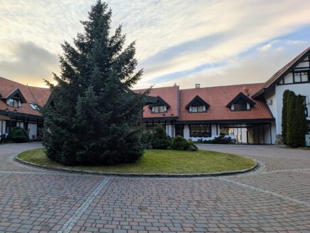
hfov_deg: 79.5
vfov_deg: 66.0
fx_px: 179
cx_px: 108
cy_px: 126
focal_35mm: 20
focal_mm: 2.23
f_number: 1.95
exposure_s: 1/646
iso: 39
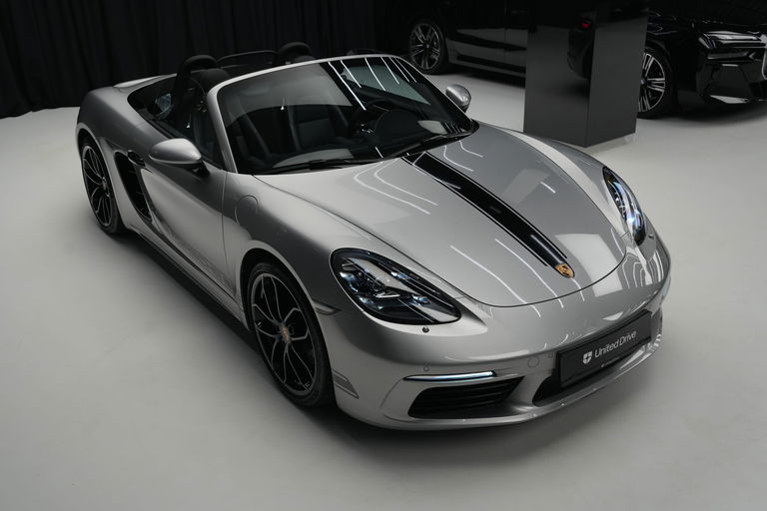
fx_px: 746
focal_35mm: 35
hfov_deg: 54.4
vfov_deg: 37.9
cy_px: 256
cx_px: 384
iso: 500
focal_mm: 35
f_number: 5
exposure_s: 1/40
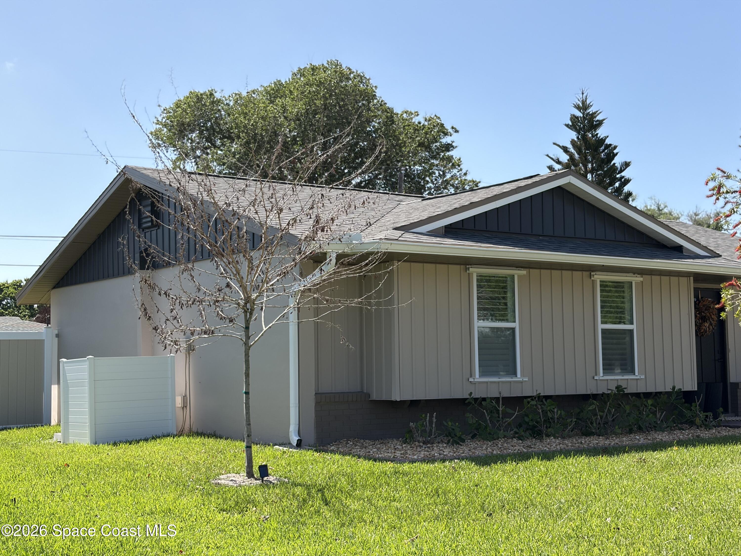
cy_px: 278
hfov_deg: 36.8
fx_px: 1113
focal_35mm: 52
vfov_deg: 28.0
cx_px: 370
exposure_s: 1/2639
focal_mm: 5.96
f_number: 1.6
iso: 50
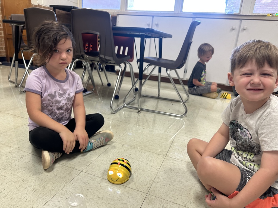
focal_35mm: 24
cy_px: 104
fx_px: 193
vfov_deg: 56.8
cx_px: 139
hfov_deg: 71.6
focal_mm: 6.86
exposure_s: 1/120
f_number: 1.78
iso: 200
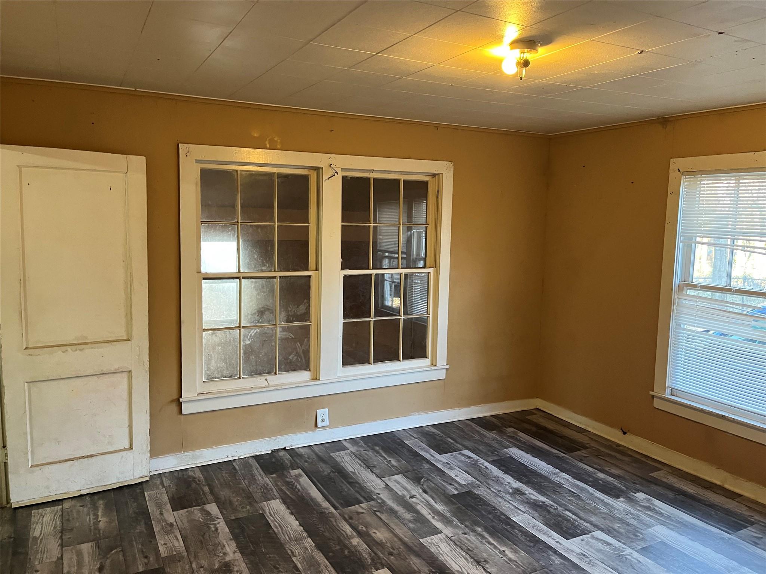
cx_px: 383
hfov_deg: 67.3
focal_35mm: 26
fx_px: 575
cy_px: 287
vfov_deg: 53.1
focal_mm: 5.1
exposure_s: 1/60
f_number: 1.6
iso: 250
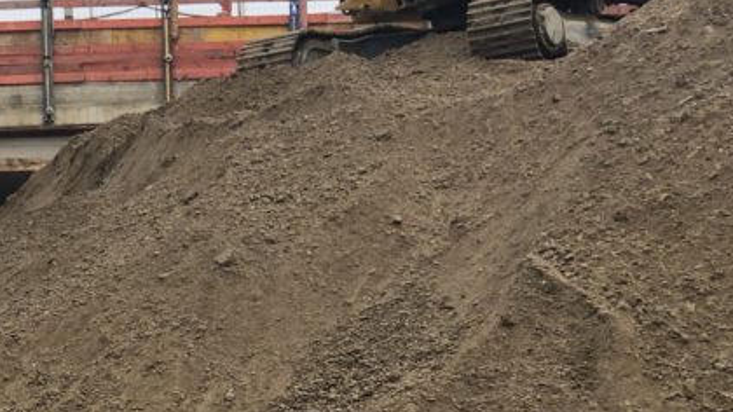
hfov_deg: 15.0
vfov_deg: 8.8
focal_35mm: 138
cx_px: -141
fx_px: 2682
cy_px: 234
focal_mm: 6
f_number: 2.4
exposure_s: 1/123
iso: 16
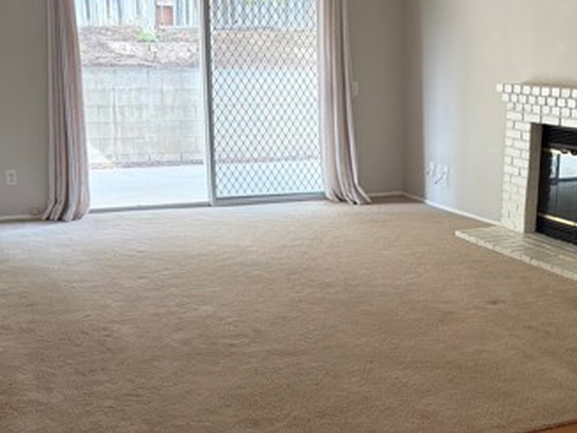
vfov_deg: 28.5
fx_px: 851
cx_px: 388
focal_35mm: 51
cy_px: 263
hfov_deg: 37.0
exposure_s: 1/120
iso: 250
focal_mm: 5.96
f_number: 1.6
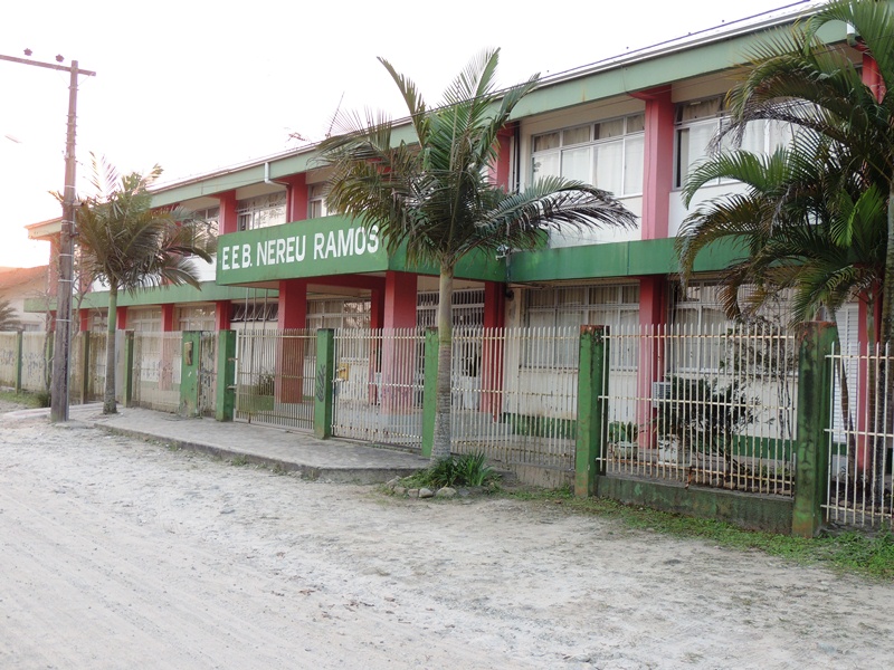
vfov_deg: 36.0
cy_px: 335
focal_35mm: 40
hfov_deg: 46.8
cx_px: 447
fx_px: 1033
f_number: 3.3
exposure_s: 1/50
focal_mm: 7.1
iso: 125
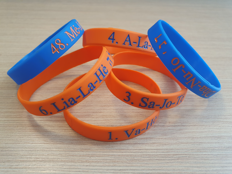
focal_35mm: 26
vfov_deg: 53.1
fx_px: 174
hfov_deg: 67.3
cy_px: 87
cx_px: 116
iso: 160
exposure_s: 1/50
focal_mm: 4.32
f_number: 2.4
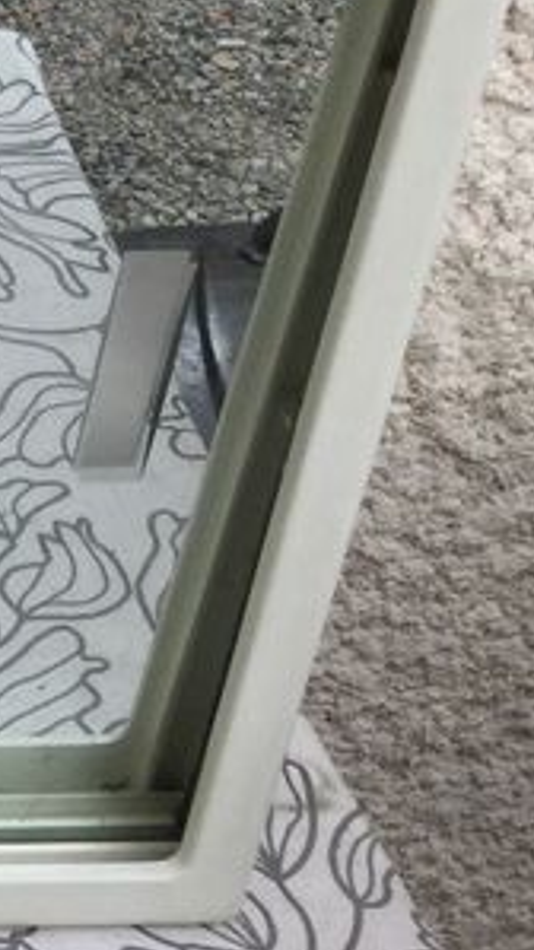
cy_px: 489
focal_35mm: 113
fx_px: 2847
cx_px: -925
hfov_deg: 9.1
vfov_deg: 19.0
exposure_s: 1/460
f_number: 2.4
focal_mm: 3.3
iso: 25
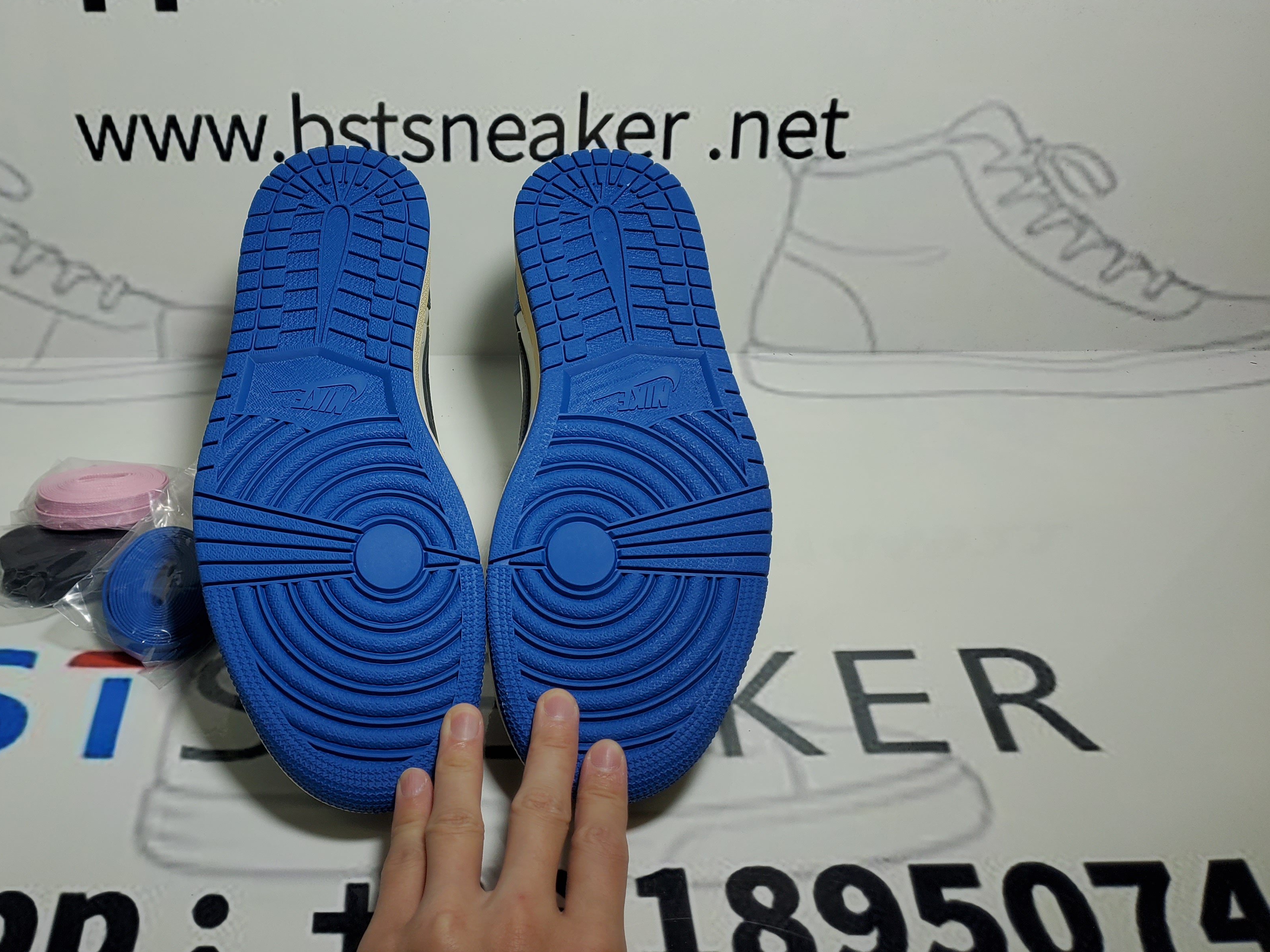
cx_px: 465
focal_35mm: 33
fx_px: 1211
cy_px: 351
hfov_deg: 54.6
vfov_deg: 42.6
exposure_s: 1/845
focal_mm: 4.3
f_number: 1.5
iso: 50
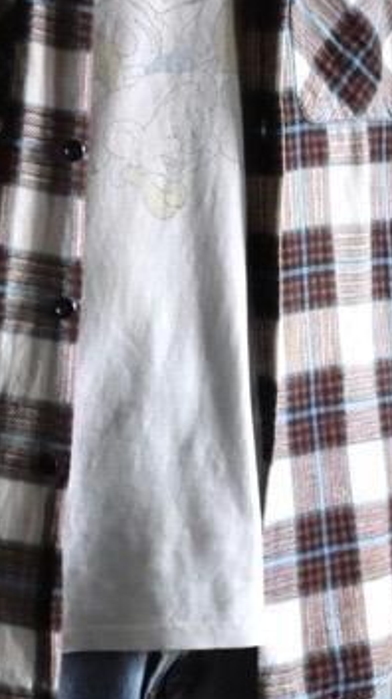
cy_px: 223
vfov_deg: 8.5
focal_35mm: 253
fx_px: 4685
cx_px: 87
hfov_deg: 4.8
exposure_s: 1/125
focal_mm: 48
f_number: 3.9
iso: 3200
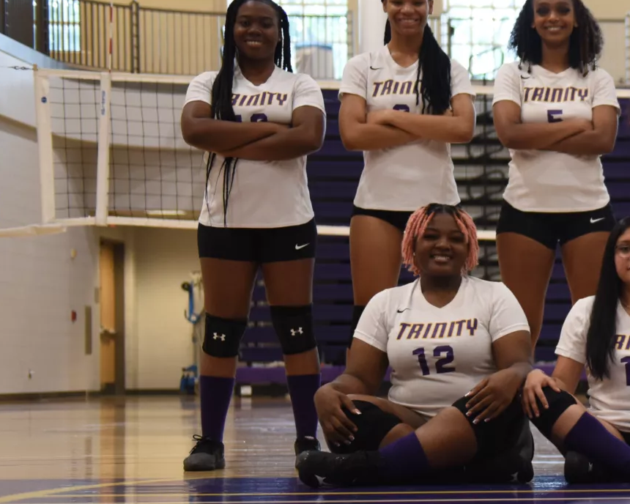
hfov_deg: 14.7
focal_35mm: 123
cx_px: 894
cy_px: 381
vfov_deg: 12.5
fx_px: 2293
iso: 1250
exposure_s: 1/200
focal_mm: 44
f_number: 2.8
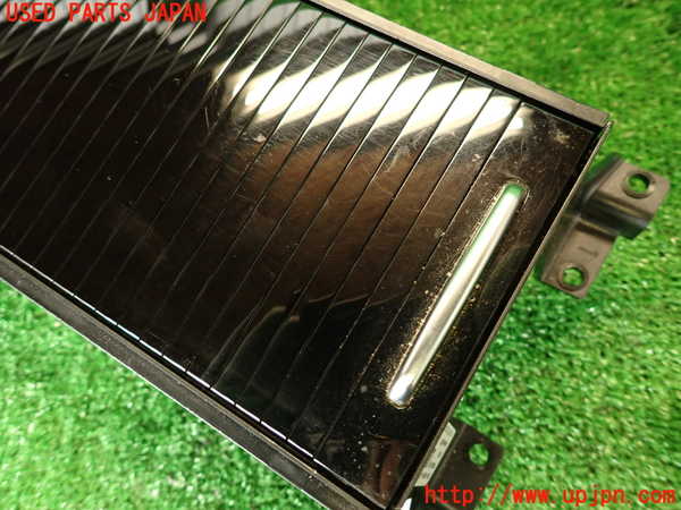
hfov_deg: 69.4
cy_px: 255
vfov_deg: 54.9
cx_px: 340
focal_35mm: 25
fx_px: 492
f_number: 2
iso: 320
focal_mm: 4.5
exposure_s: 1/30
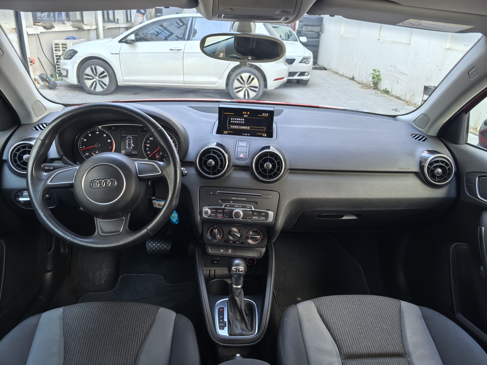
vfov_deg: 51.4
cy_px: 182
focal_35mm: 27
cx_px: 244
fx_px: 380
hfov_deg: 65.3
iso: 125
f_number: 2
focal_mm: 6.35
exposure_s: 1/100
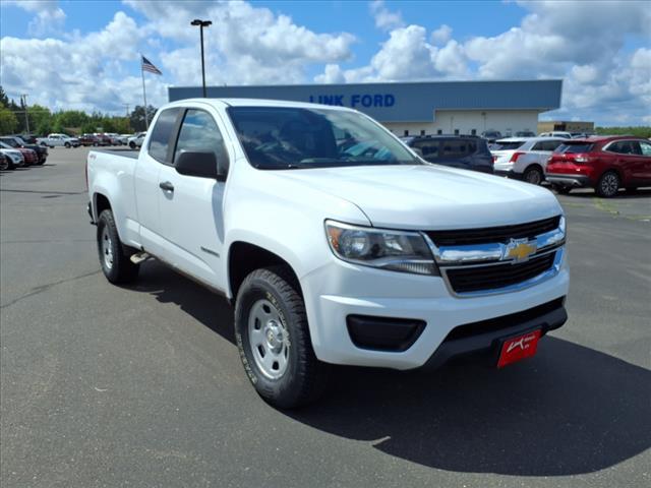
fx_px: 508
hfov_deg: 65.3
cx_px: 326
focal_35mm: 27
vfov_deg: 51.4
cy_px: 244
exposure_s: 1/3333
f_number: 1.9
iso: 40
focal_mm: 3.58
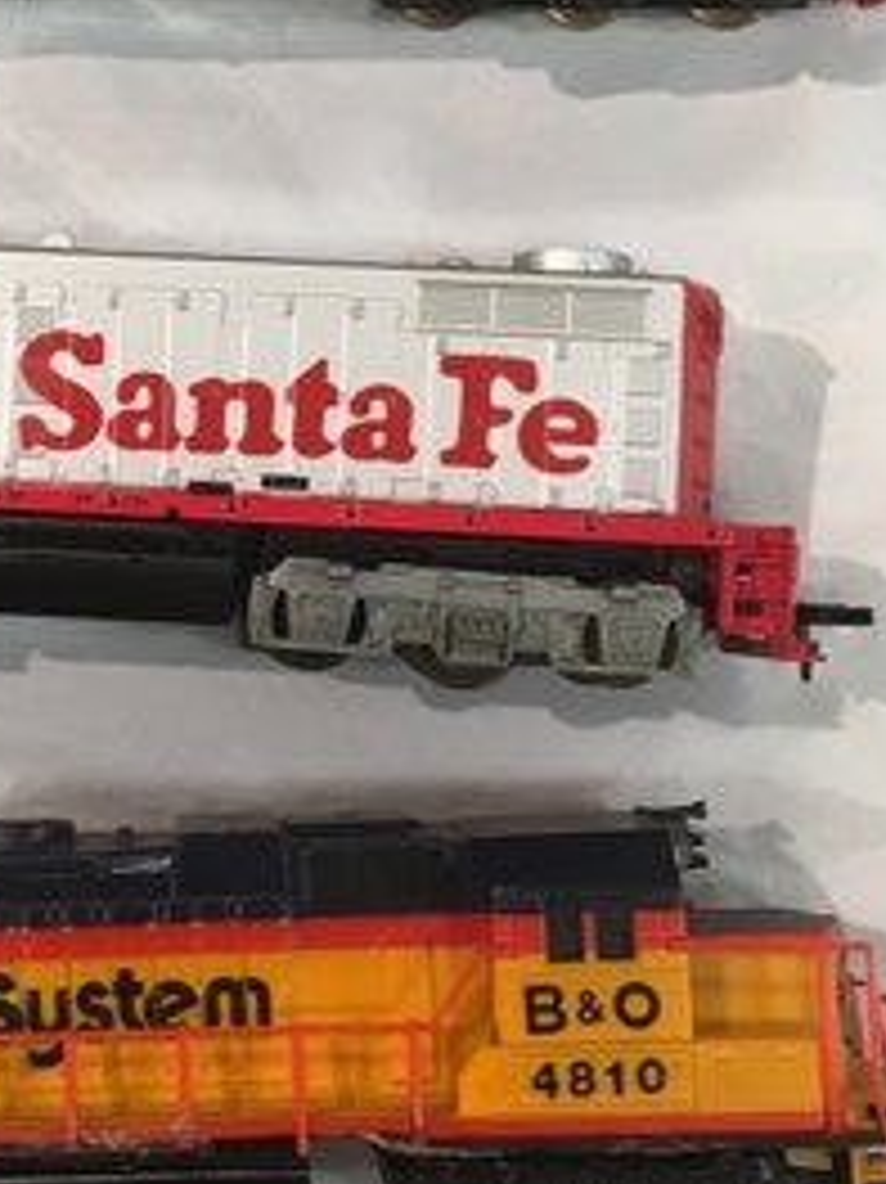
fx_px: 2186
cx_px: 47
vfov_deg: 30.2
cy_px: 468
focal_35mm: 64
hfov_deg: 22.2
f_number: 2.2
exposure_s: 1/30
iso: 50
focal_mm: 4.15
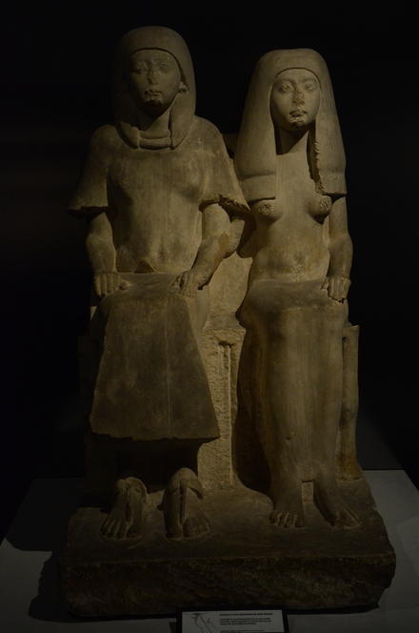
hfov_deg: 23.7
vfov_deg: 35.1
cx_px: 210
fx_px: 999
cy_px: 316
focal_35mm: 57
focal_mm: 38
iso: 2500
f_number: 6.3
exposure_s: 1/160
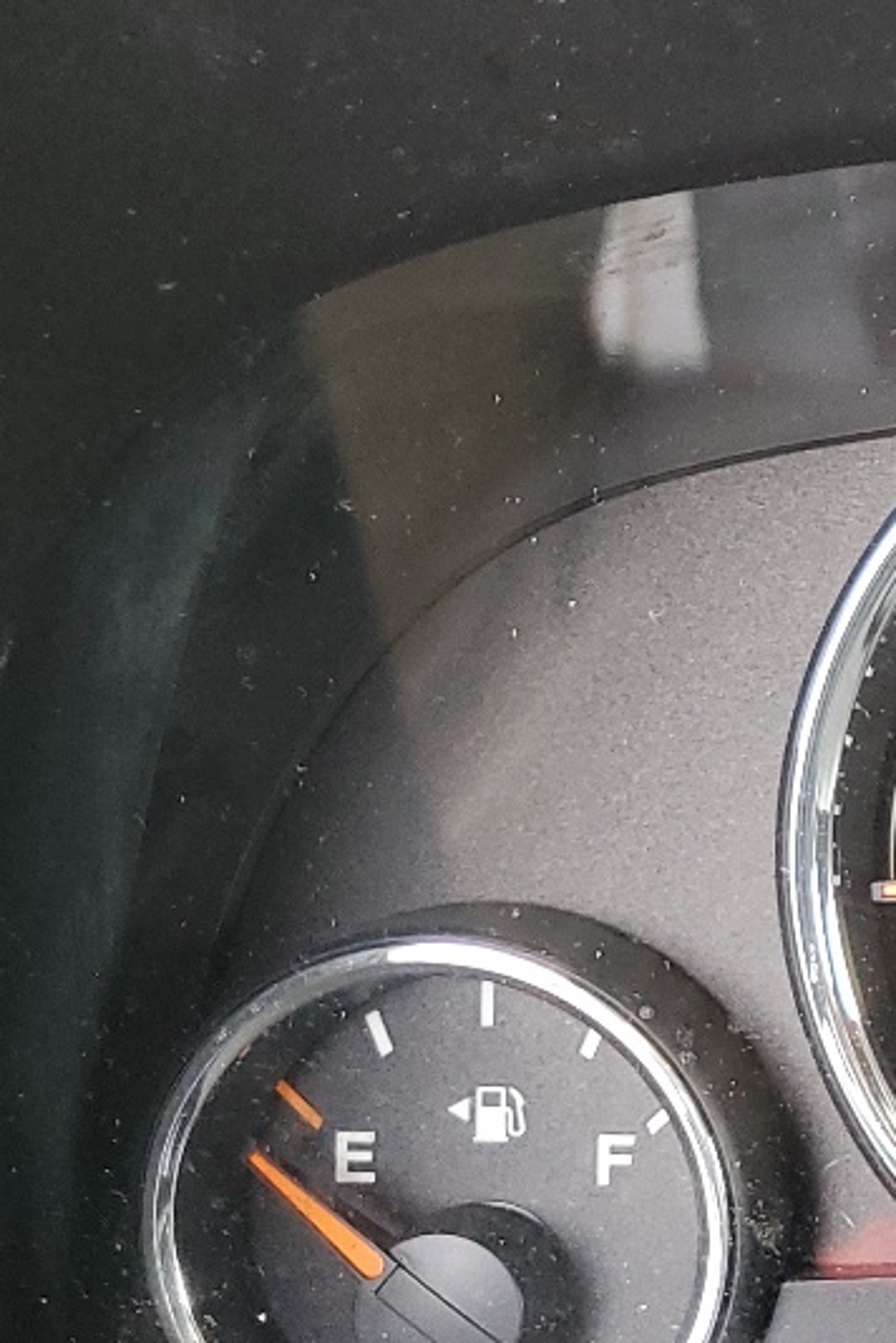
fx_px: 3024
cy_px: 656
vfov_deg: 25.1
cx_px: 1920
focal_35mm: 81
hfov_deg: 13.7
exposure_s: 1/60.2
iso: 115
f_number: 1.5
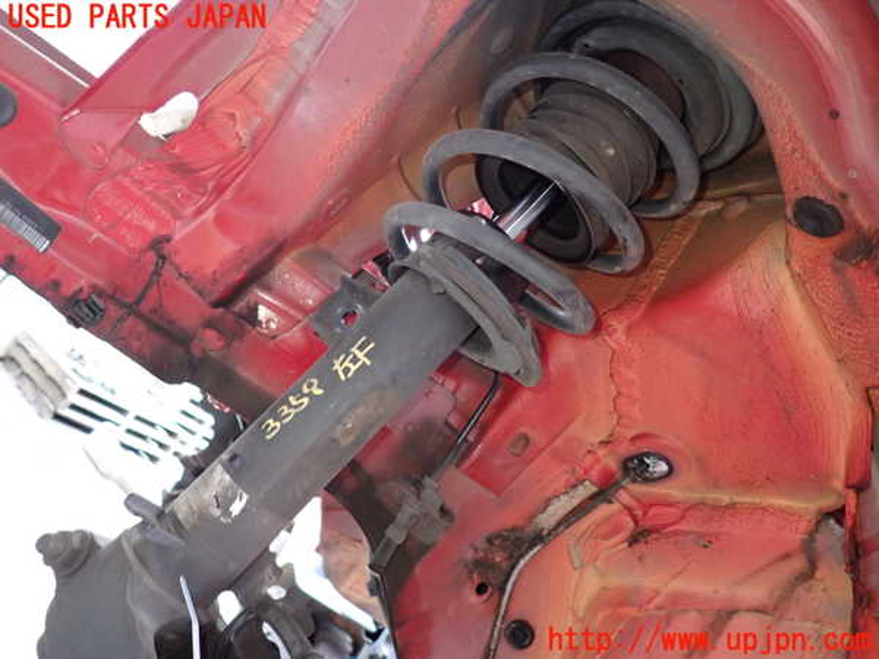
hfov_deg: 69.4
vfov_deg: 54.9
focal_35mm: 25
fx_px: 635
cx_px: 440
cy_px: 330
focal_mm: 4.5
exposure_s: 1/30
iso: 320
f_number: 2
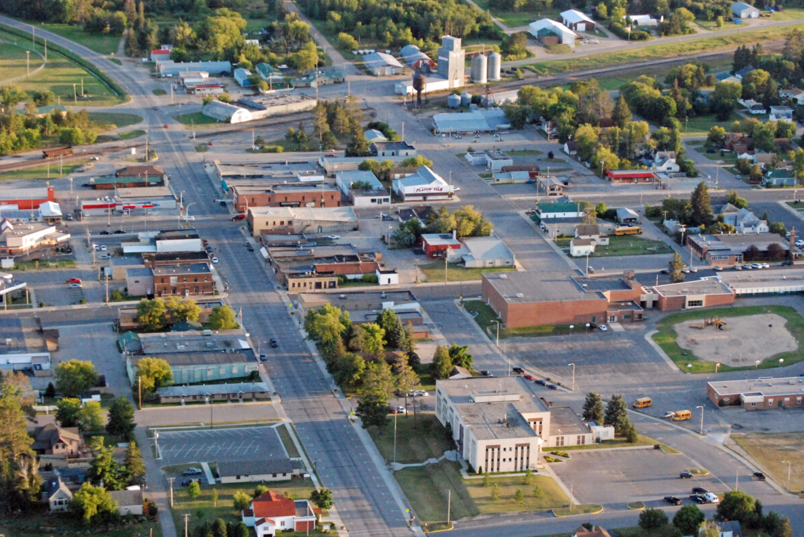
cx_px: 404
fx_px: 2369
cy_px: 271
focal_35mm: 106
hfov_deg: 19.3
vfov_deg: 12.9
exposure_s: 1/500
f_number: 5.6
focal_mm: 70
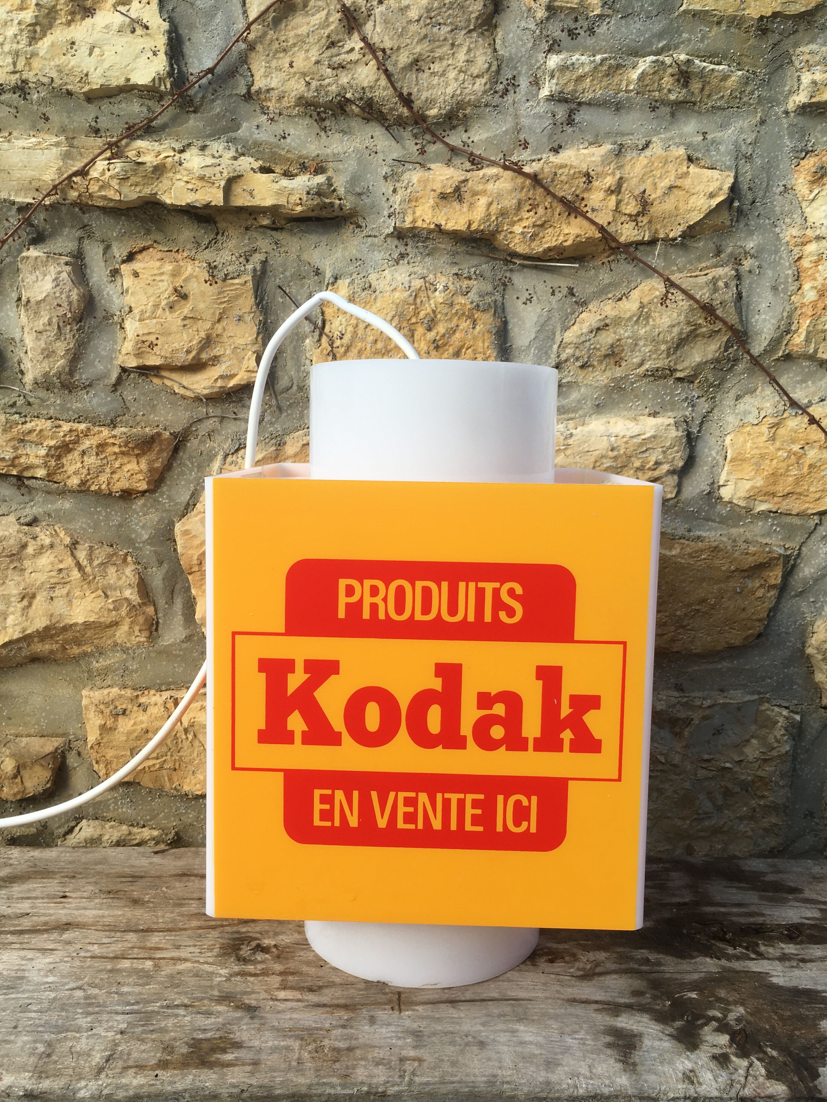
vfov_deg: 61.7
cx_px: 414
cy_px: 551
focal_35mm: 29
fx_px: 924
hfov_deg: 48.2
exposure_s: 1/346
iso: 25
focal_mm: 4.15
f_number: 2.2
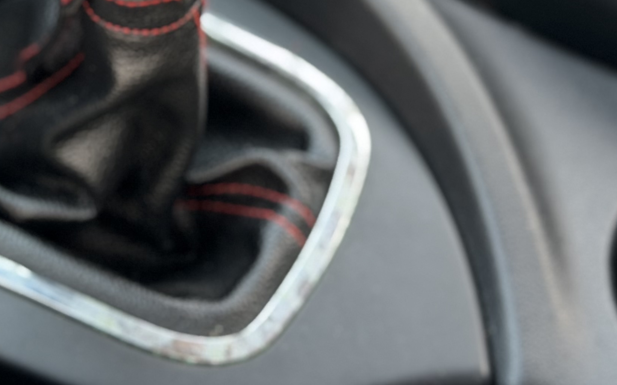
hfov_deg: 16.4
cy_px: -175
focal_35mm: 125
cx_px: 2
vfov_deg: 10.2
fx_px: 2102
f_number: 1.78
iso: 200
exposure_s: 1/123
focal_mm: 6.76
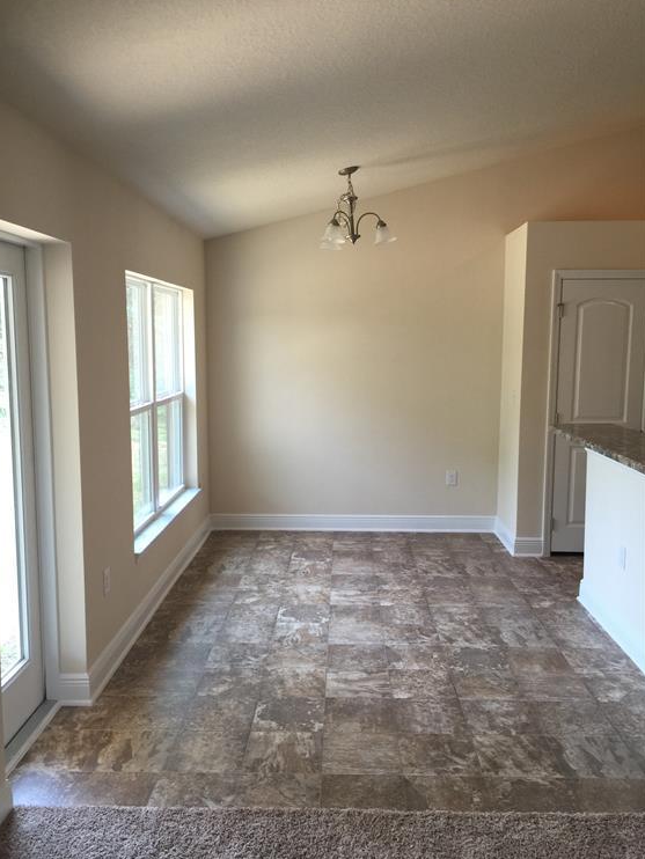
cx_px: 315
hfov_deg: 46.8
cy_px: 436
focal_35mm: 30
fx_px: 745
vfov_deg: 59.9
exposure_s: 1/40
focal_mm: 4.15
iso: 32
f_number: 2.2
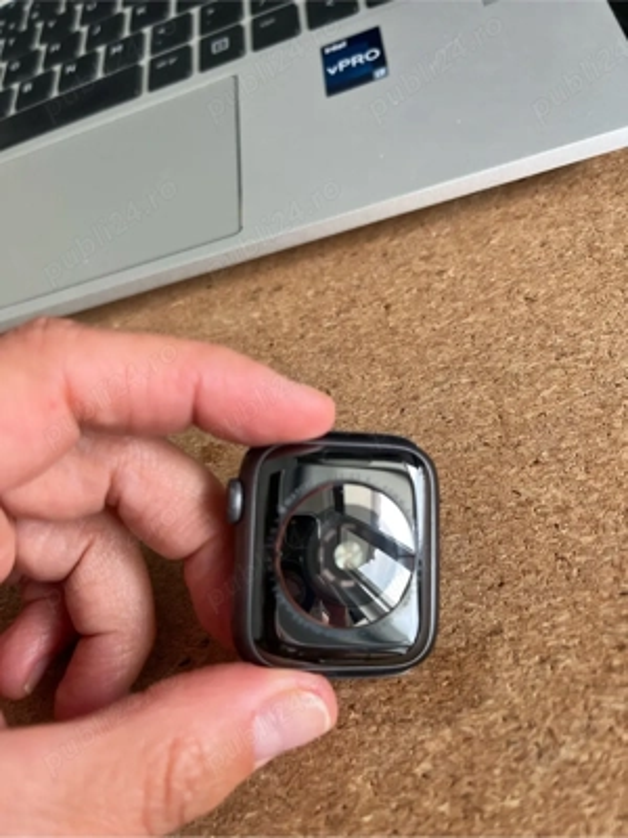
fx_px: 629
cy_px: 419
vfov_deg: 67.3
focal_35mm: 26
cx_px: 314
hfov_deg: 53.1
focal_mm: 5.1
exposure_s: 1/122
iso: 80
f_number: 1.6
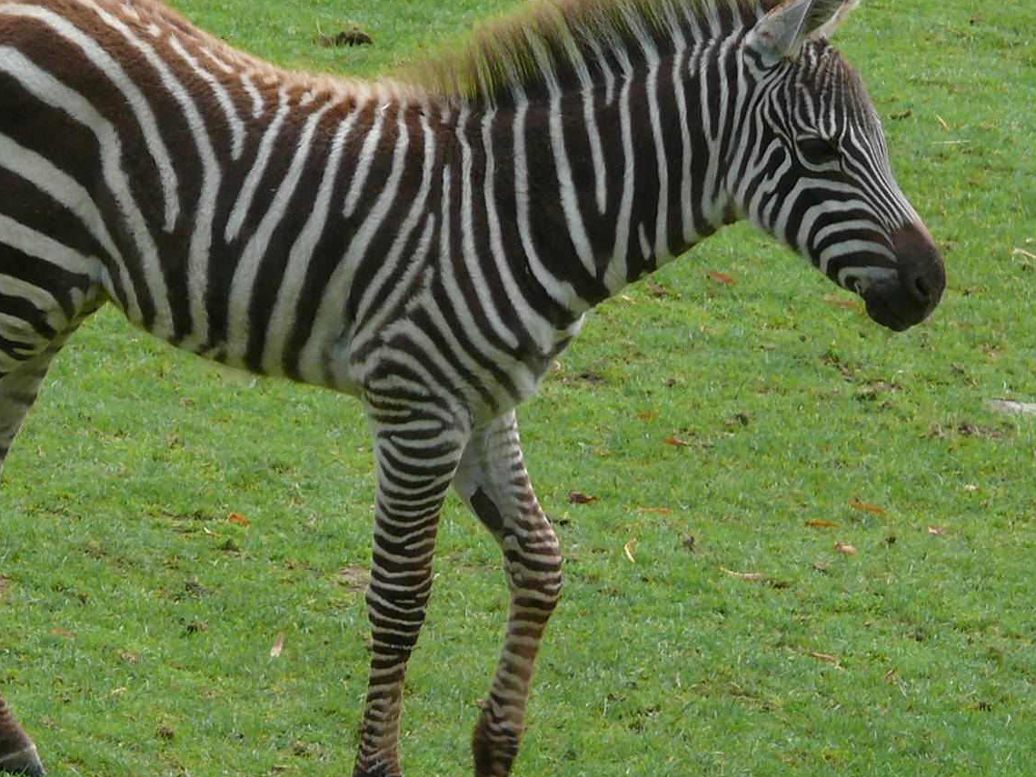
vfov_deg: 3.1
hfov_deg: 4.2
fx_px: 14276
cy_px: 264
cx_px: 470
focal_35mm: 477
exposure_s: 1/250
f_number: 5.6
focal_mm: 40.4
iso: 100
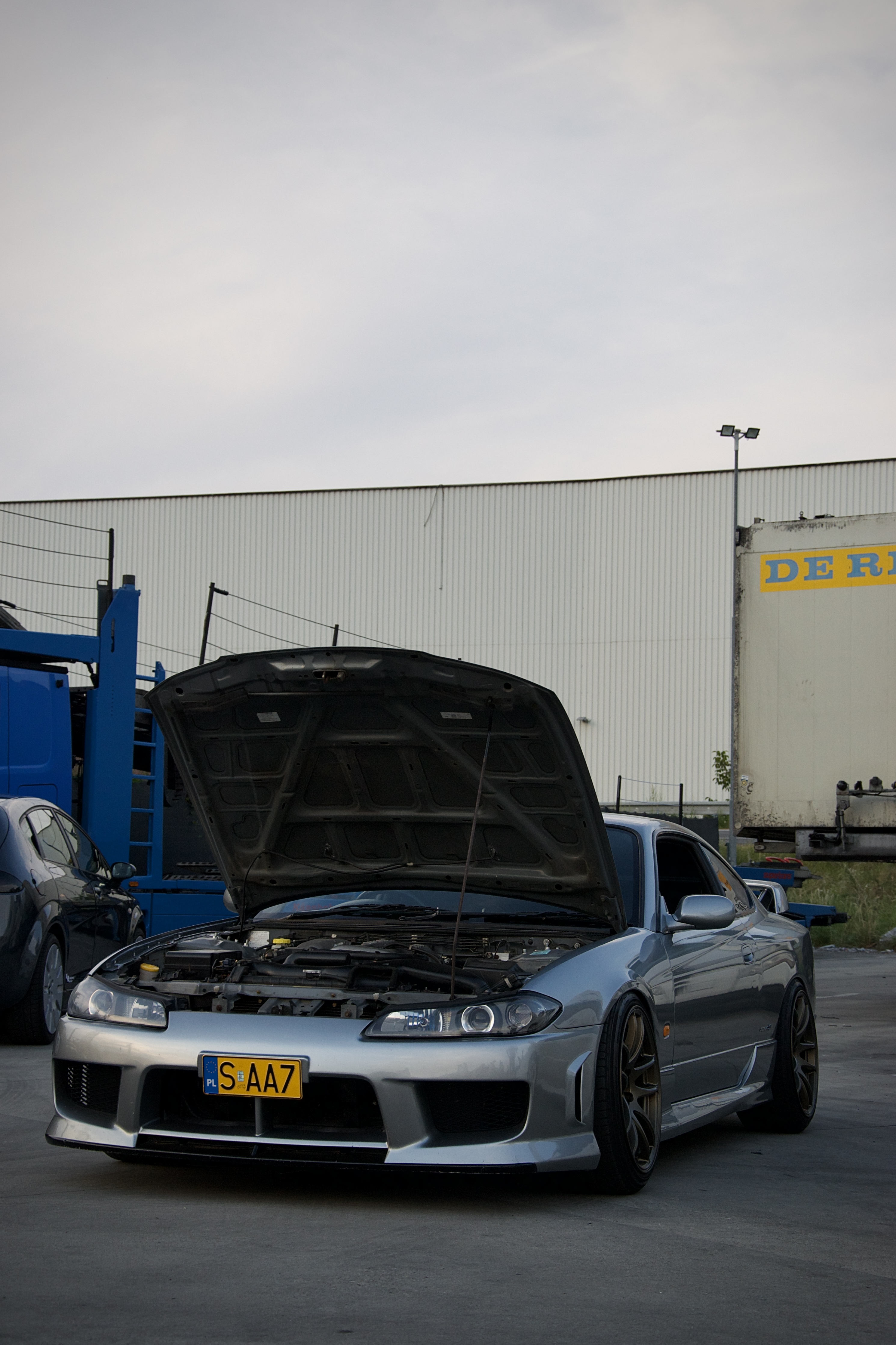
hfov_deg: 22.6
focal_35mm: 60
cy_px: 672
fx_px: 2240
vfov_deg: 33.4
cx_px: 448
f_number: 5.6
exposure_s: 1/250
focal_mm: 40
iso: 400
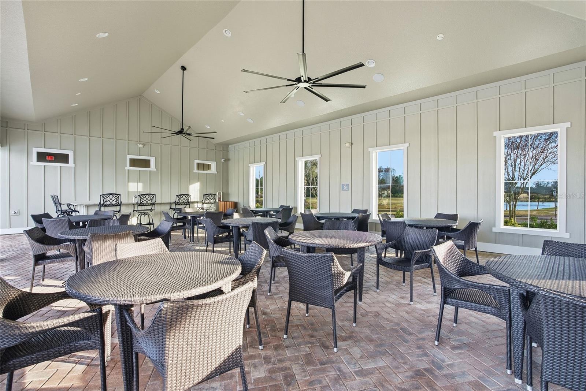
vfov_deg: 73.8
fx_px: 261
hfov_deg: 96.7
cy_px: 196
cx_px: 293
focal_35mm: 16
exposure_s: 1/60
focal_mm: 16
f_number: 8
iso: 100
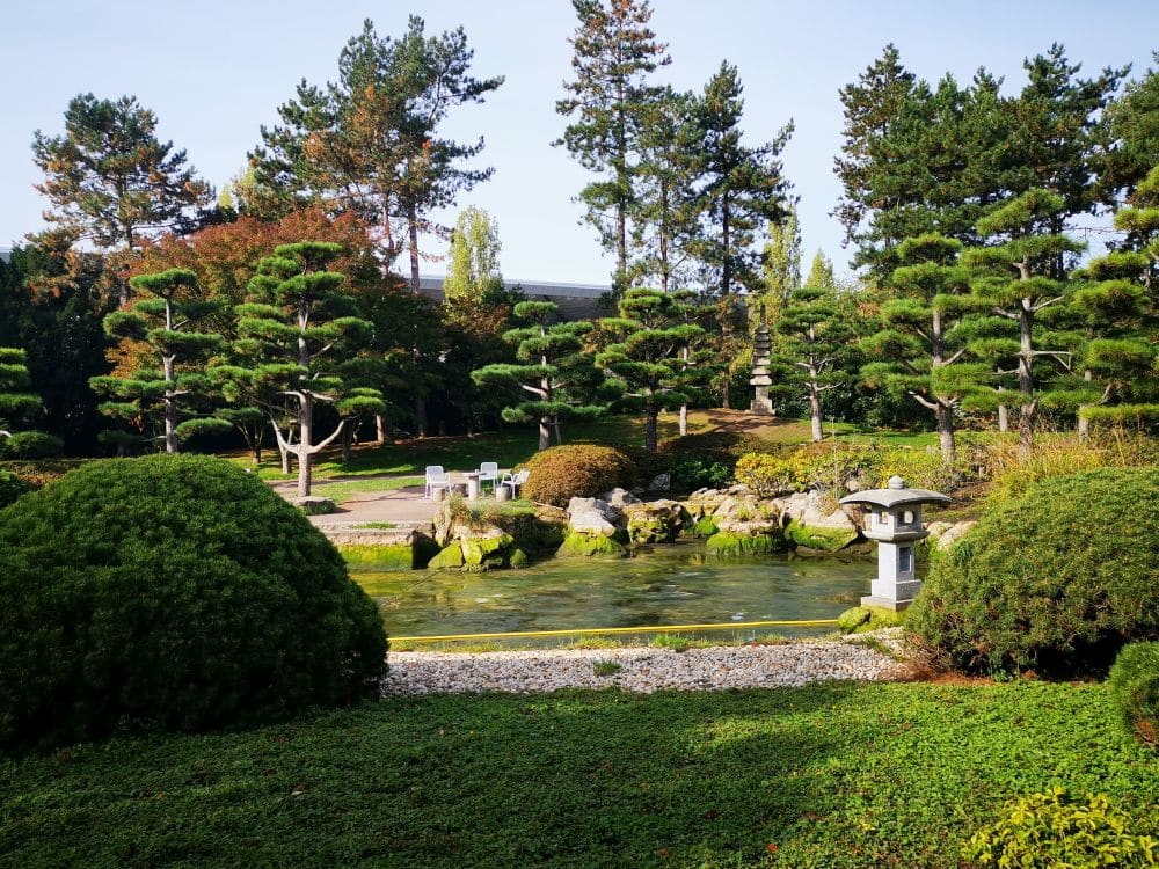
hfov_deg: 60.0
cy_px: 434
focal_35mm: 30
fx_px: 1004
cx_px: 580
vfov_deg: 46.8
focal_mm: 4.75
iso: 50
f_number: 1.8
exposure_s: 1/1548
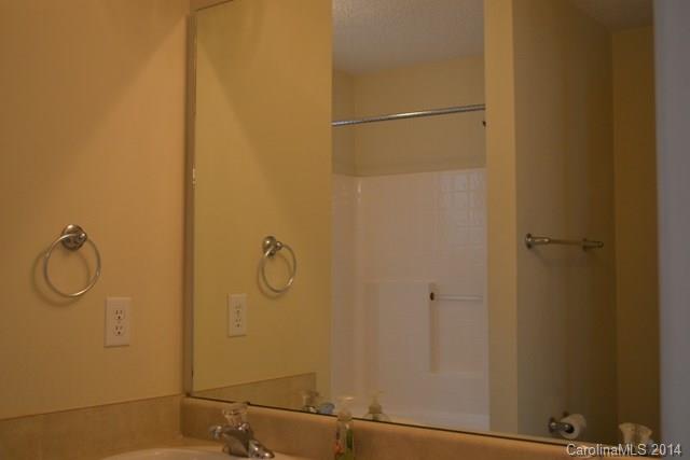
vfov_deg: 31.9
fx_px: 805
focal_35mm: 42
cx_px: 345
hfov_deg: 46.4
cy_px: 230
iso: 640
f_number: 4.5
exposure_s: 1/60
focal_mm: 28
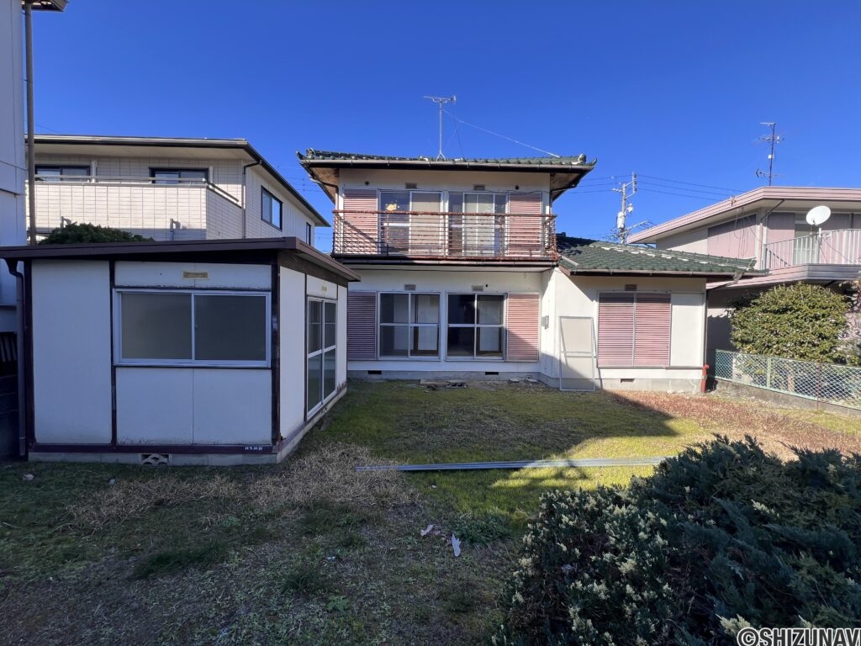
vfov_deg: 89.9
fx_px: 323
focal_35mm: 13
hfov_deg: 106.2
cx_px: 430
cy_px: 323
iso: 32
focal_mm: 1.57
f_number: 1.8
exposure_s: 1/550
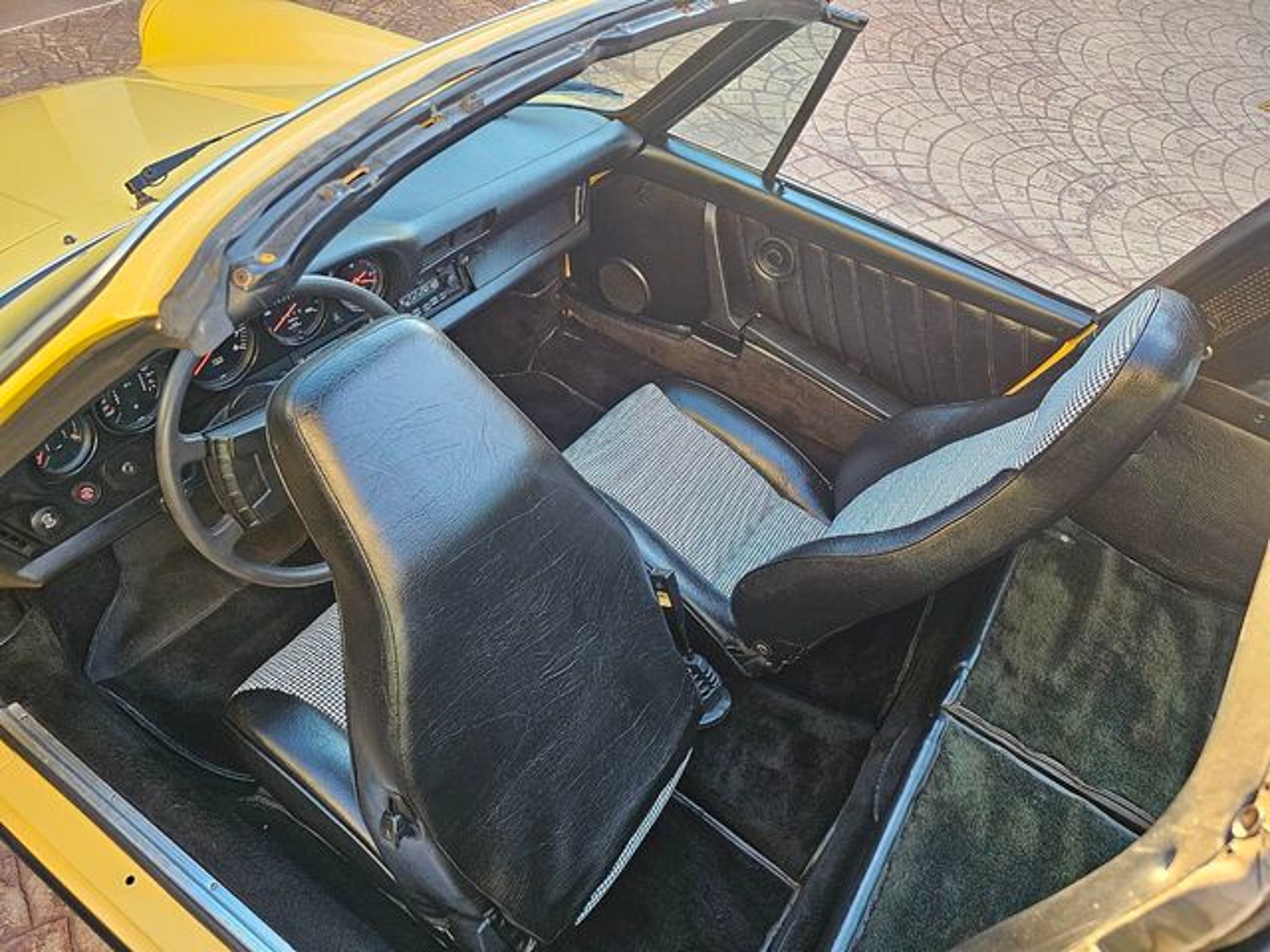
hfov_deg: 73.9
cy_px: 476
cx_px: 635
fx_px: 844
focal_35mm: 23
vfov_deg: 58.9
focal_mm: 6.3
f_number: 1.7
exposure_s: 1/359
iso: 320
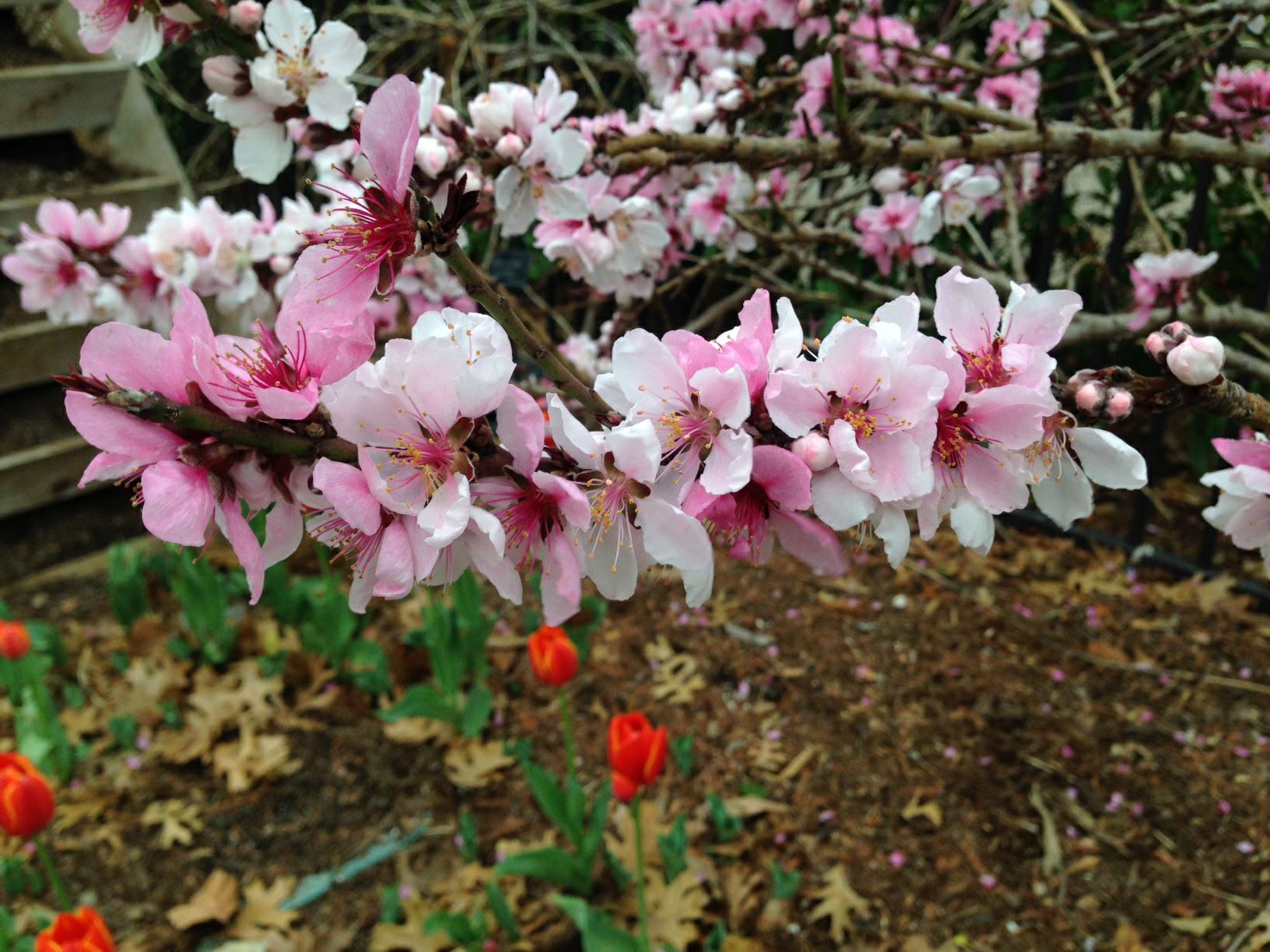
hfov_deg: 55.4
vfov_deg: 42.9
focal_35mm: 33
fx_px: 1211
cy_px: 476
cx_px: 635
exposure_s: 1/120
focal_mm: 4.12
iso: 64
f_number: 2.4
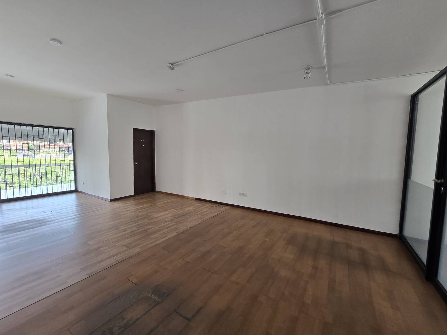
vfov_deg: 89.9
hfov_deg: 106.2
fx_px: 168
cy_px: 168
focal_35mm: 13
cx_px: 224
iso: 64
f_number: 2.2
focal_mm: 2.2
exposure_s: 1/60
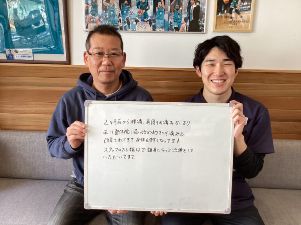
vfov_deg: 45.4
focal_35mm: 31
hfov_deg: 58.4
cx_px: 150
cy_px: 112
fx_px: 270
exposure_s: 1/60
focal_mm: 3.3
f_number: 2.4
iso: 64
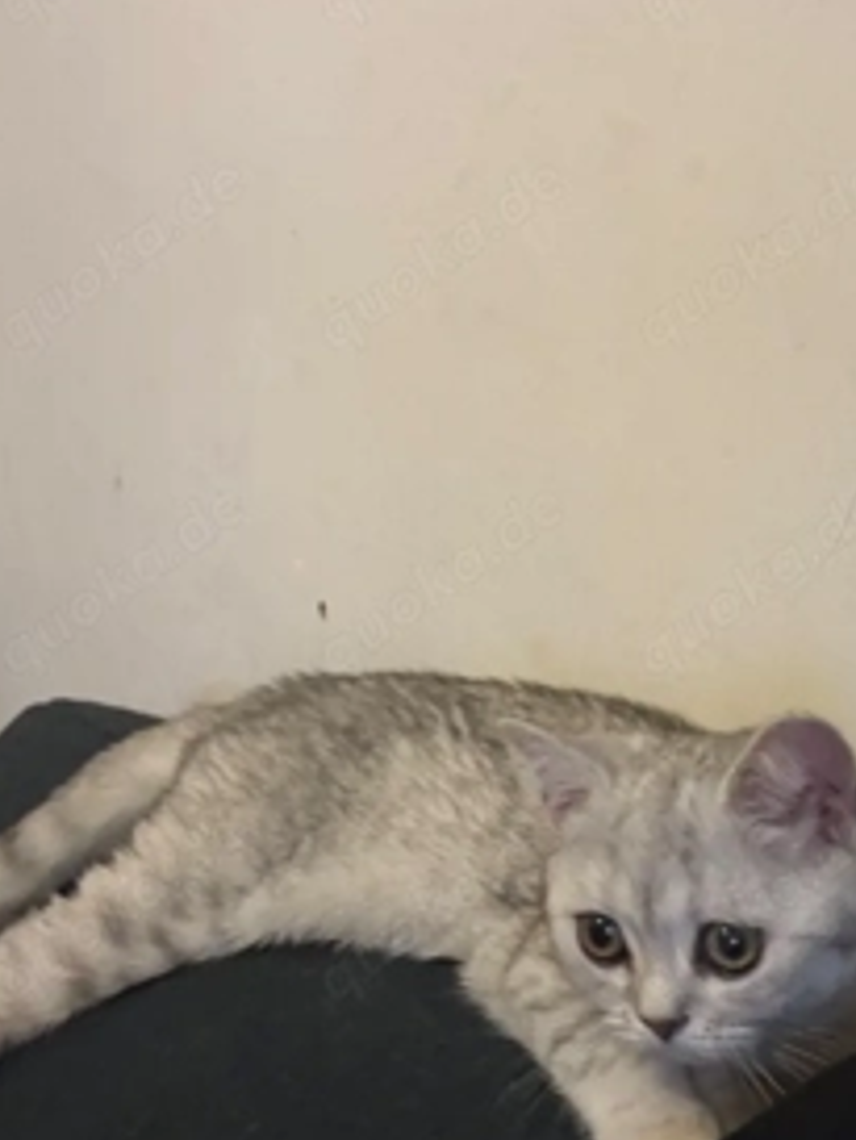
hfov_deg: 32.8
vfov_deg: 42.9
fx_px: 1450
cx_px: 530
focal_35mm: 44
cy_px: 626
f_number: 1.9
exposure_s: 1/25
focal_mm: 2.69
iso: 400
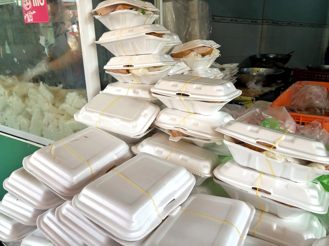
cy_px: 123
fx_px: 266
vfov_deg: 49.7
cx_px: 164
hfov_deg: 63.4
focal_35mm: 28
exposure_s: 1/163
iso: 20
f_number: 1.8
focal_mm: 3.99
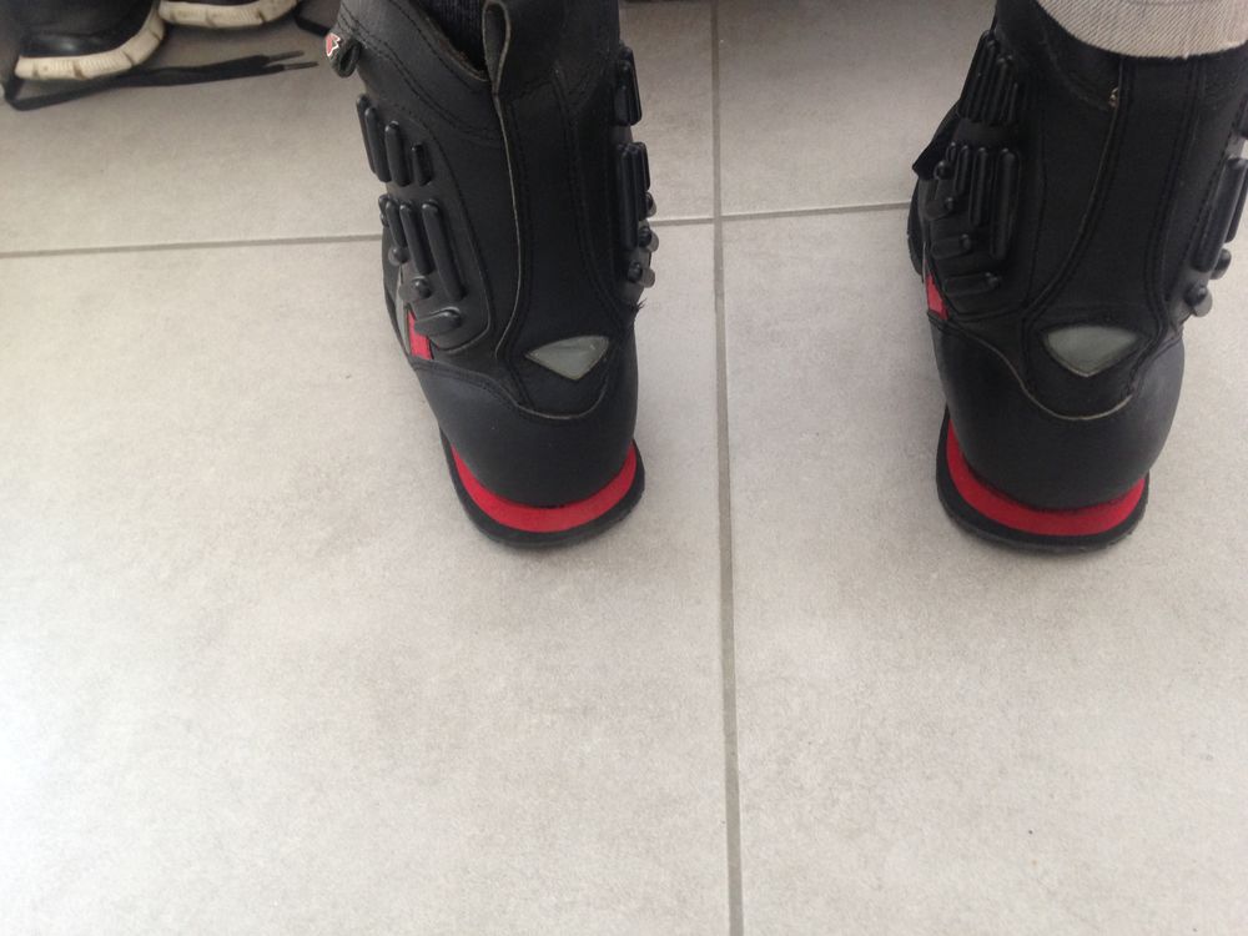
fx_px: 1190
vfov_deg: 42.9
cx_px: 624
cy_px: 468
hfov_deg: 55.4
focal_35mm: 33
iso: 80
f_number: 2.4
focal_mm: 4.12
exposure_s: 1/20
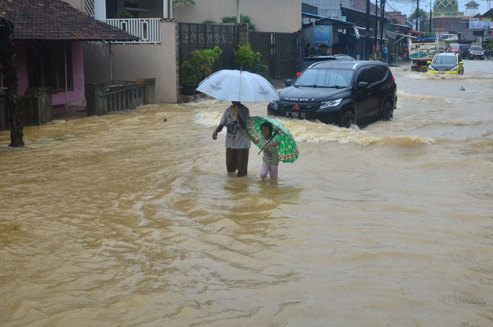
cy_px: 164
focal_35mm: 46
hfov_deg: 42.4
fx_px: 635
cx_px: 246
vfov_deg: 28.8
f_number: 9.5
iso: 200
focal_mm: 31
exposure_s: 1/350
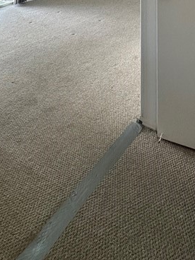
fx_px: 293
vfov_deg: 34.1
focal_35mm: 39
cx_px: 93
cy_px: -79
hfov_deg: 36.8
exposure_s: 1/120
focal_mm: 2.22
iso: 125
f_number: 2.2
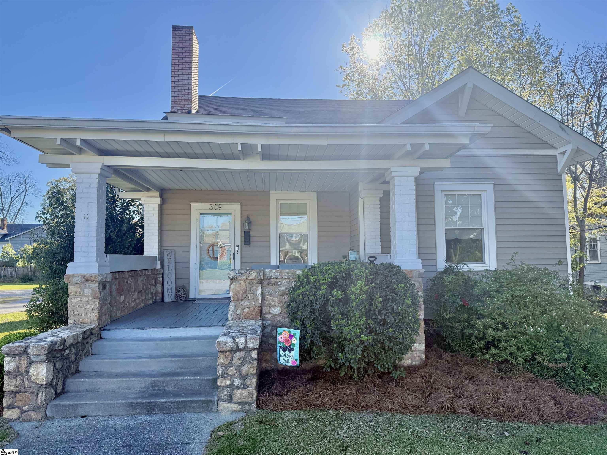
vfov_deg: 56.8
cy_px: 228
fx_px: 421
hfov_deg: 71.6
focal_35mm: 24
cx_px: 304
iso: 100
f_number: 1.78
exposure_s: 1/2299
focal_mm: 6.76
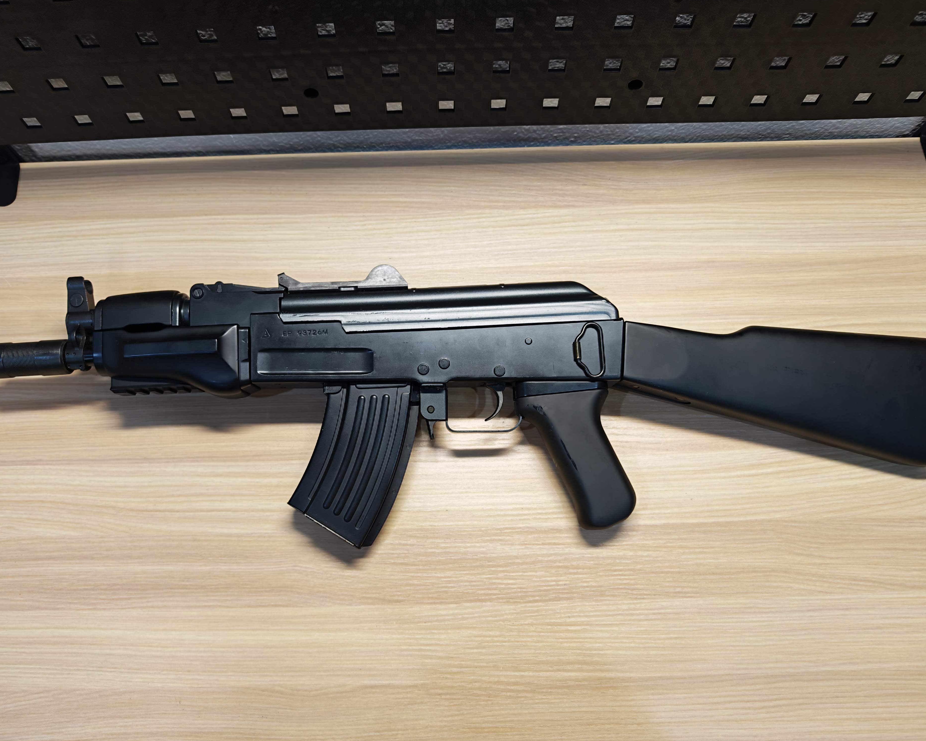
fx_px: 712
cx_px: 448
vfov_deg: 54.9
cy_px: 362
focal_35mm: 26
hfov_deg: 66.0
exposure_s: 1/100
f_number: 2
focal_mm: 6.83
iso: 160
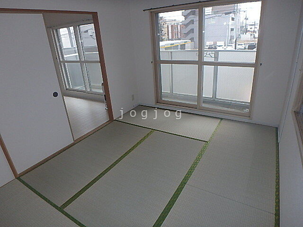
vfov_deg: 63.4
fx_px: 184
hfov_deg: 79.0
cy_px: 114
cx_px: 152
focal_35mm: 21
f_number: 3.5
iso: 200
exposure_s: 1/30
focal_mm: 3.7
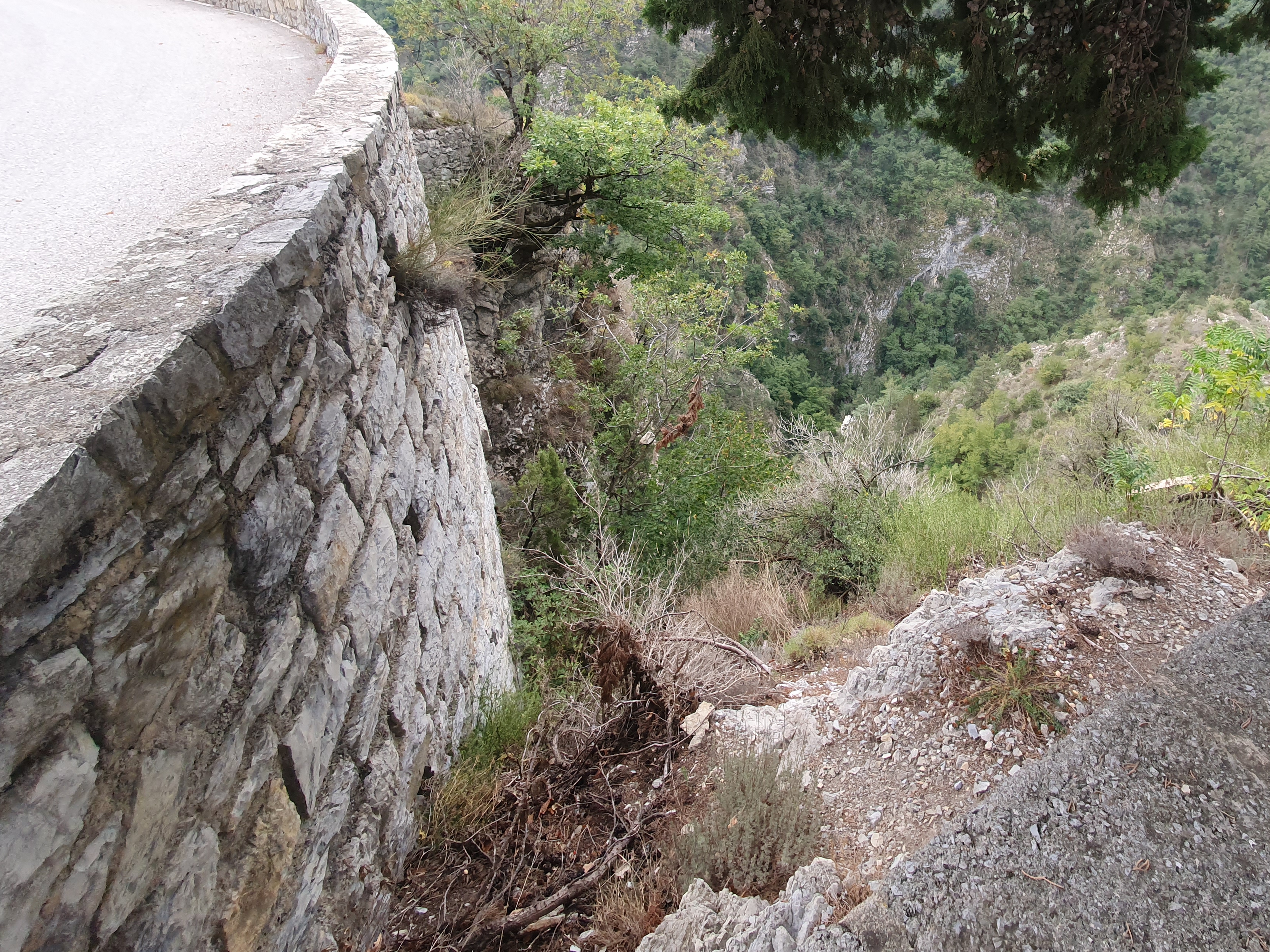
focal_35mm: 18
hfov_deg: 85.8
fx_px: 660
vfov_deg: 69.2
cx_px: 804
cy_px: 304
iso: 64
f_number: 2.2
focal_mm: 1.8
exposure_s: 1/100
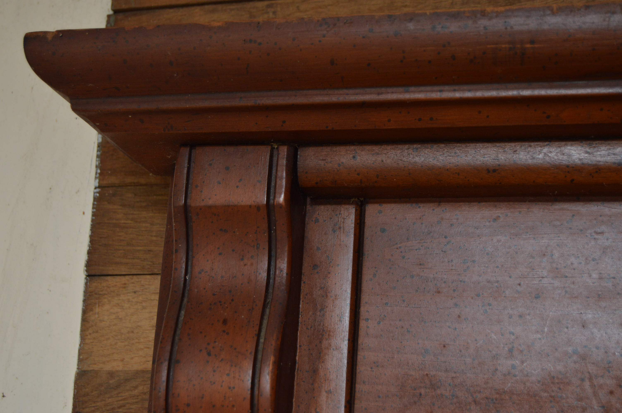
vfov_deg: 19.7
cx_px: 311
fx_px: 1191
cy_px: 206
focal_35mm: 69
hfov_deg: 29.3
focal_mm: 46
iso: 400
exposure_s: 1/80
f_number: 5.6
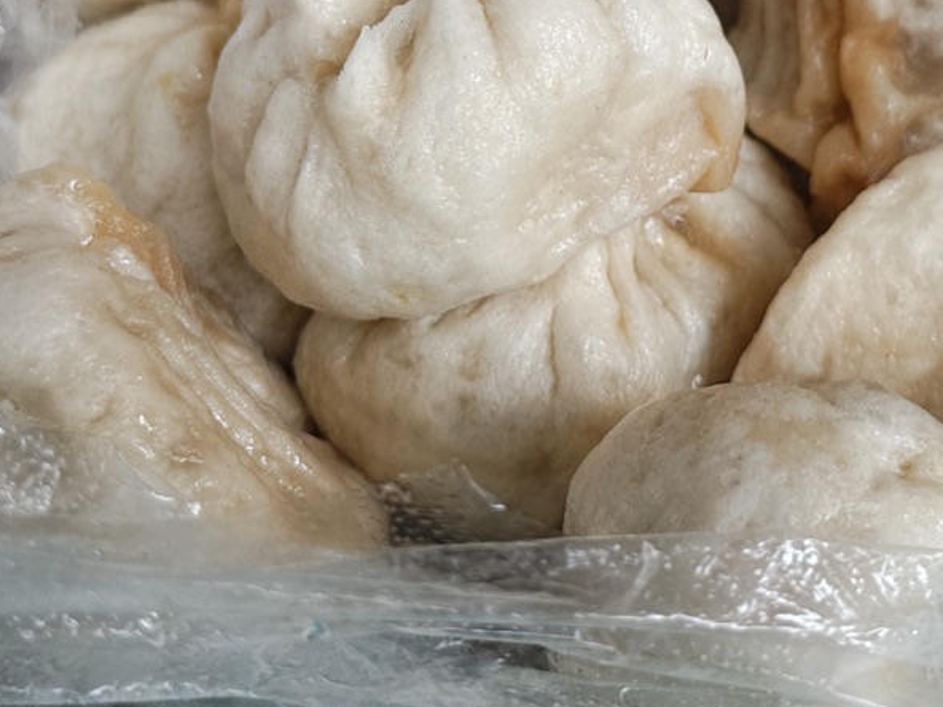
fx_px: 2261
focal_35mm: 83
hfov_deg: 23.5
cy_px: 170
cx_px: 601
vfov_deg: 17.7
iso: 64
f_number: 1.78
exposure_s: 1/652
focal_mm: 6.76
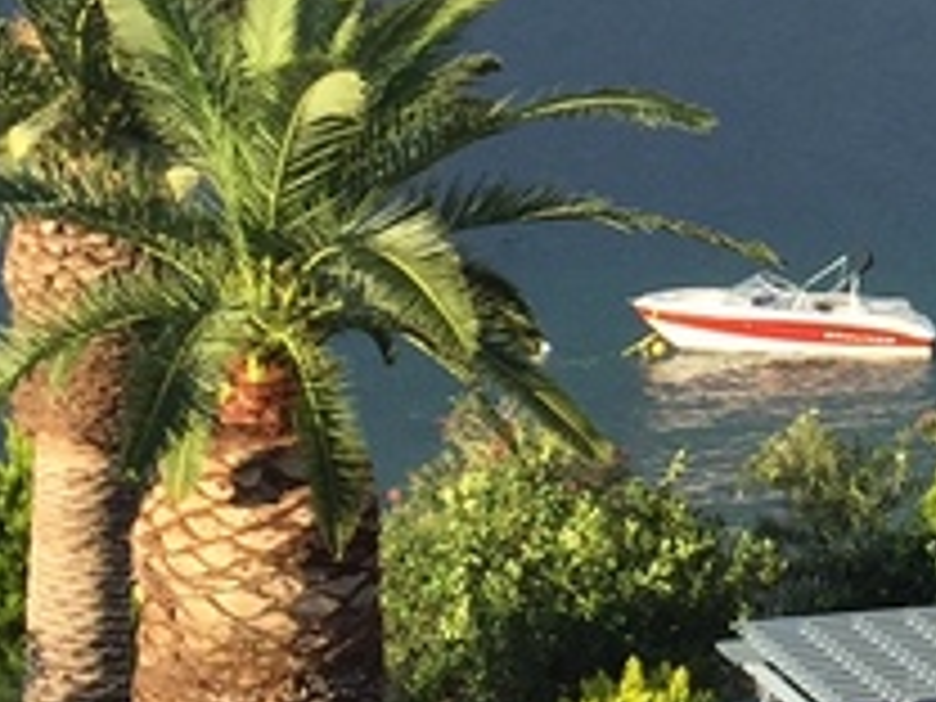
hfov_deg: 13.1
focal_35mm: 143
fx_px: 3867
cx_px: 1390
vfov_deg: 10.0
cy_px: -392
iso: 32
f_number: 2.2
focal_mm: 4.15
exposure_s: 1/920
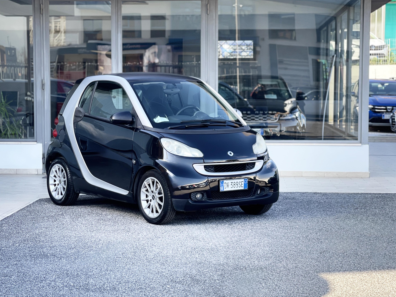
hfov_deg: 26.3
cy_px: 157
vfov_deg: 19.9
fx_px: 847
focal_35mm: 74
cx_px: 170
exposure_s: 1/121
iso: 25
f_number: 2.2
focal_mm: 7.5
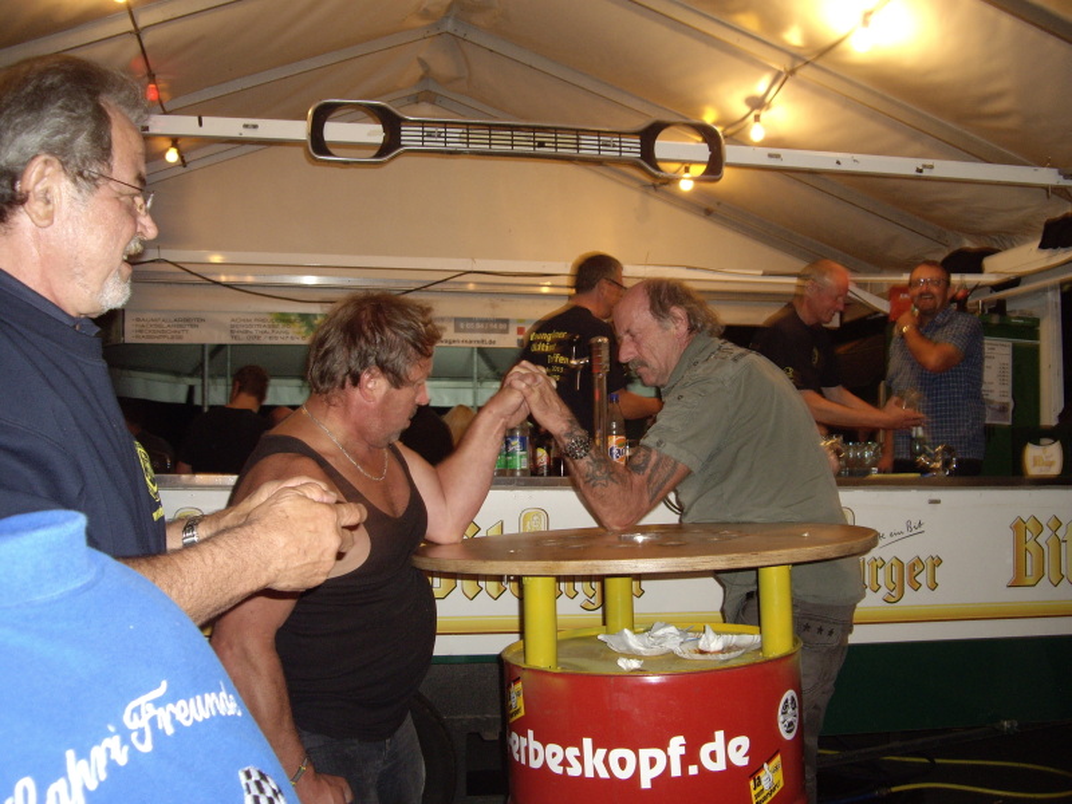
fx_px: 1177
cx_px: 536
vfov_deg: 37.7
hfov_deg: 49.0
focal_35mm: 38
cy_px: 402
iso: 200
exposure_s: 1/15
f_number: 2.8
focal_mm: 7.9
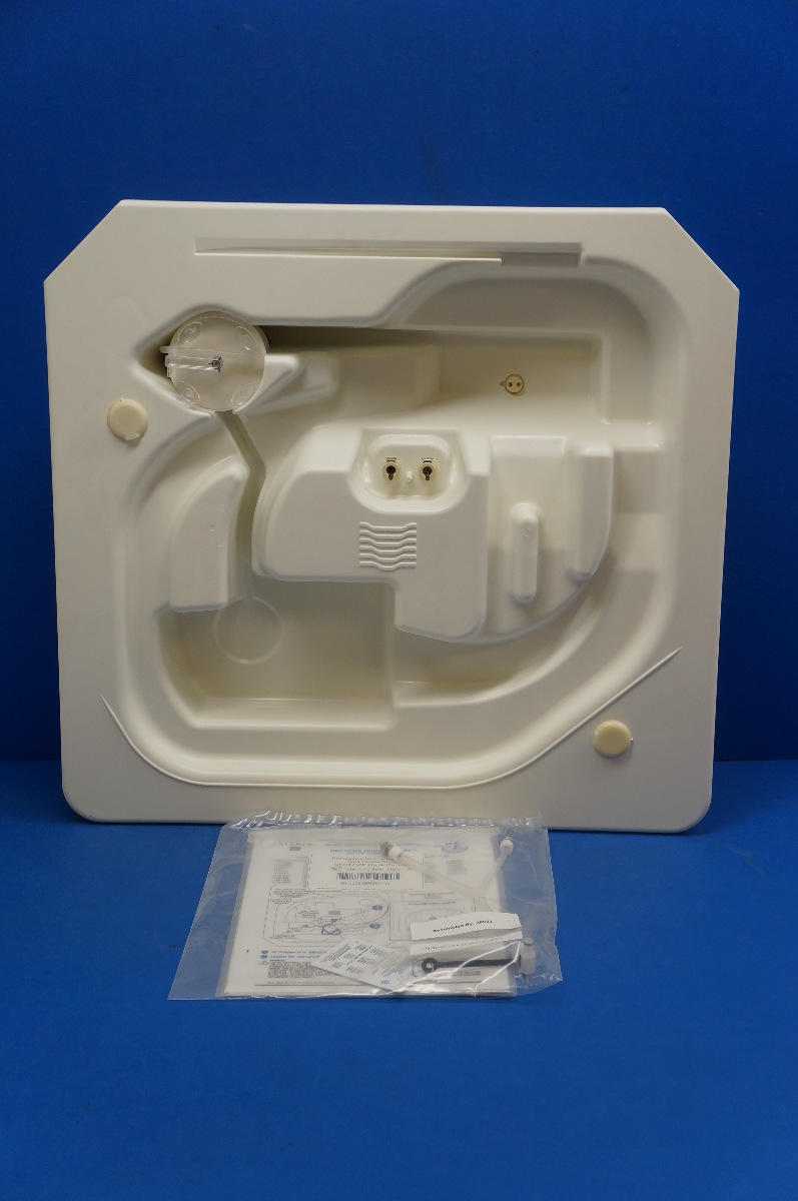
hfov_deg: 27.2
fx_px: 1650
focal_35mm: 50
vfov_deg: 40.0
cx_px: 399
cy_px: 600
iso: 400
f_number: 6.3
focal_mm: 33
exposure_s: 1/125
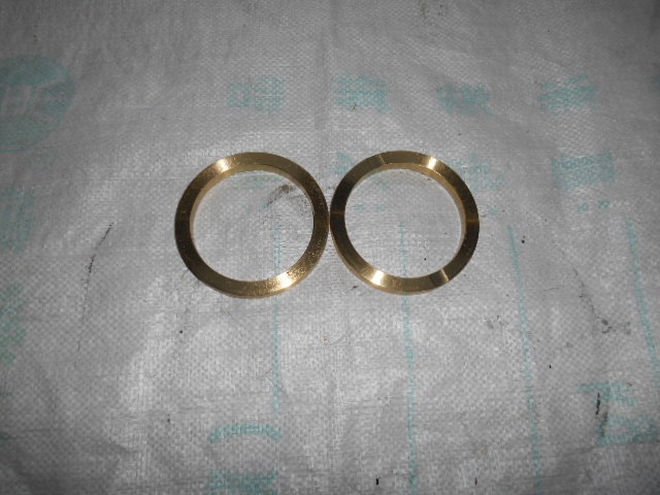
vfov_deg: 53.1
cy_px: 248
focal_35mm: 26
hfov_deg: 67.3
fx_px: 496
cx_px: 330
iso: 80
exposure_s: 1/25
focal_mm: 4.7
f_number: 3.4
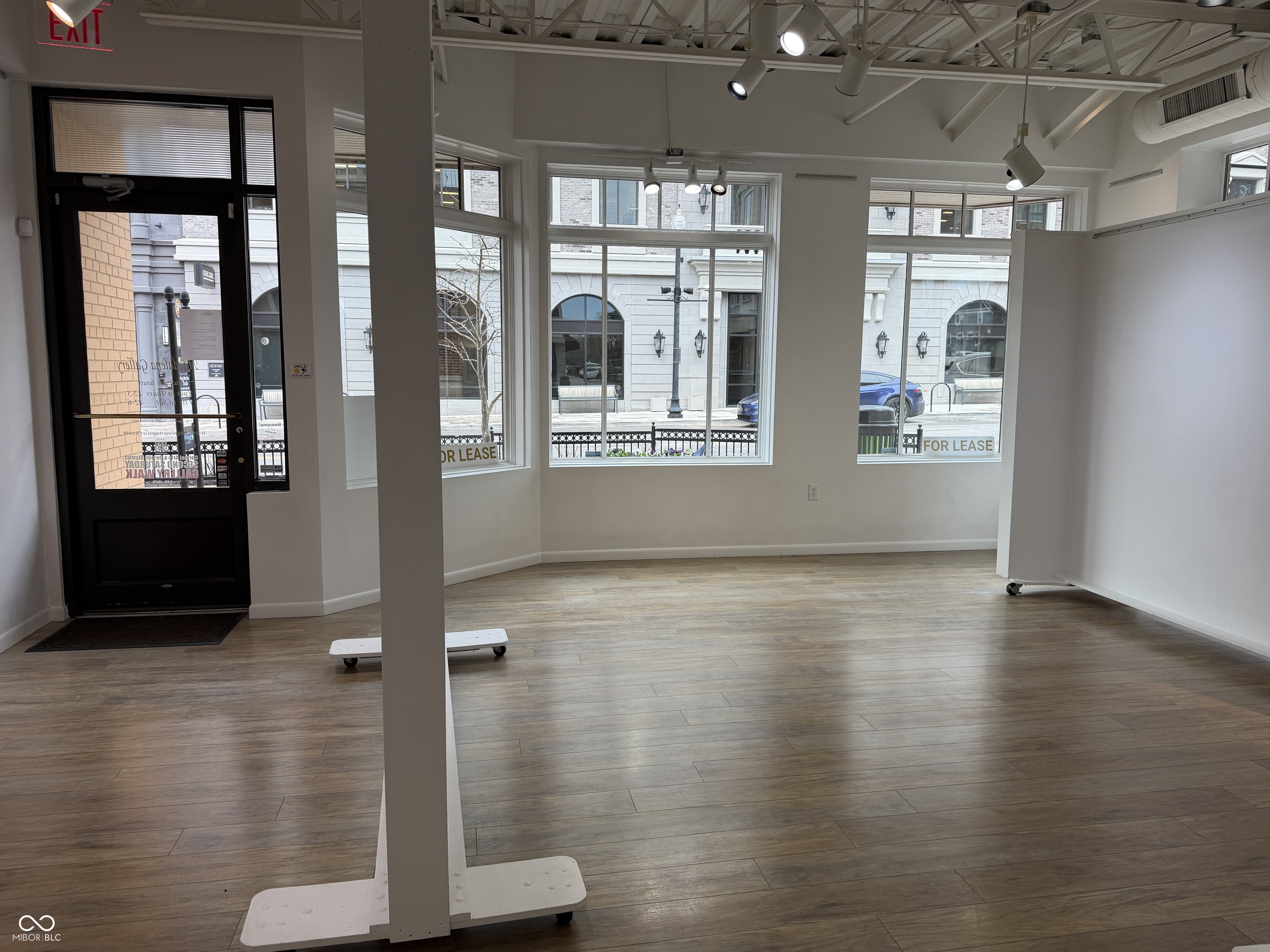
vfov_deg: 56.8
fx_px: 881
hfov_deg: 71.6
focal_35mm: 24
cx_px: 635
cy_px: 476
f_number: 1.78
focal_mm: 6.76
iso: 80
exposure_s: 1/319
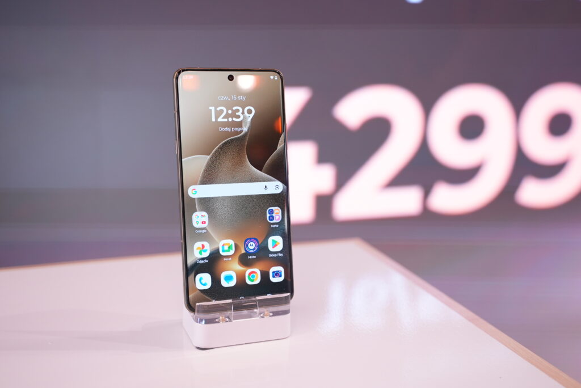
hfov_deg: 44.5
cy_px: 194
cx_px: 290
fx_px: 710
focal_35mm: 44
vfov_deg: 30.6
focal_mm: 44
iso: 1000
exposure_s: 1/60
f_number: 3.2
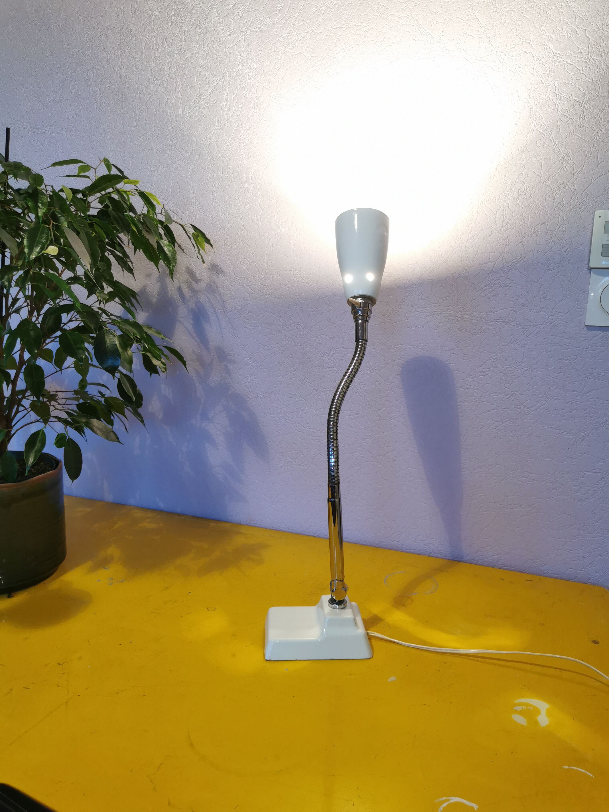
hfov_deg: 51.4
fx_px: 633
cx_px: 304
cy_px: 406
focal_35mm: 27
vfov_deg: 65.3
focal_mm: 5.58
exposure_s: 1/50
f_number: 1.8
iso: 160
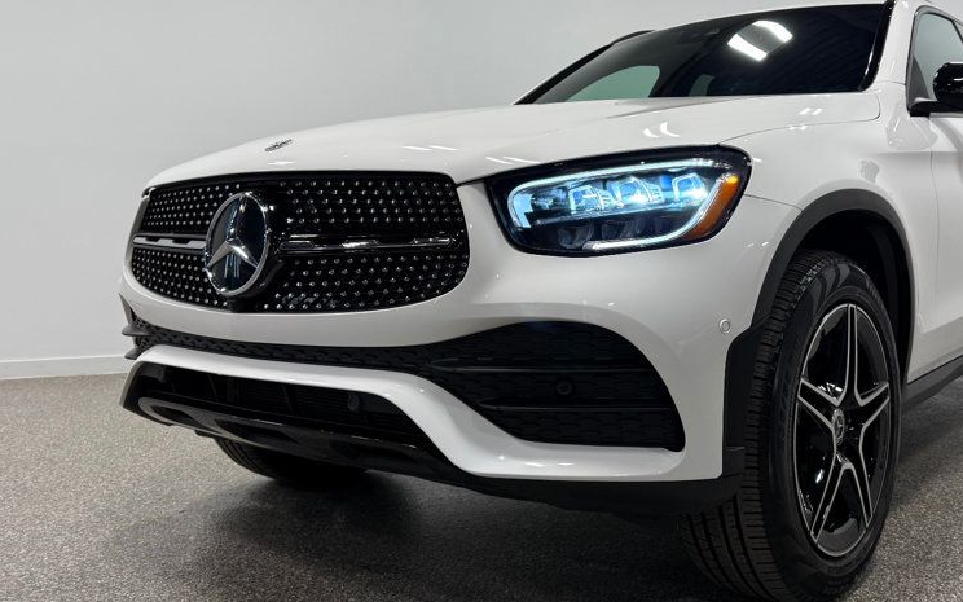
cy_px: 250
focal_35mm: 35
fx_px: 919
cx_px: 619
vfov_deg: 36.2
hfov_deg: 54.5
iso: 80
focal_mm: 6.76
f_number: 1.78
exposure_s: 1/376
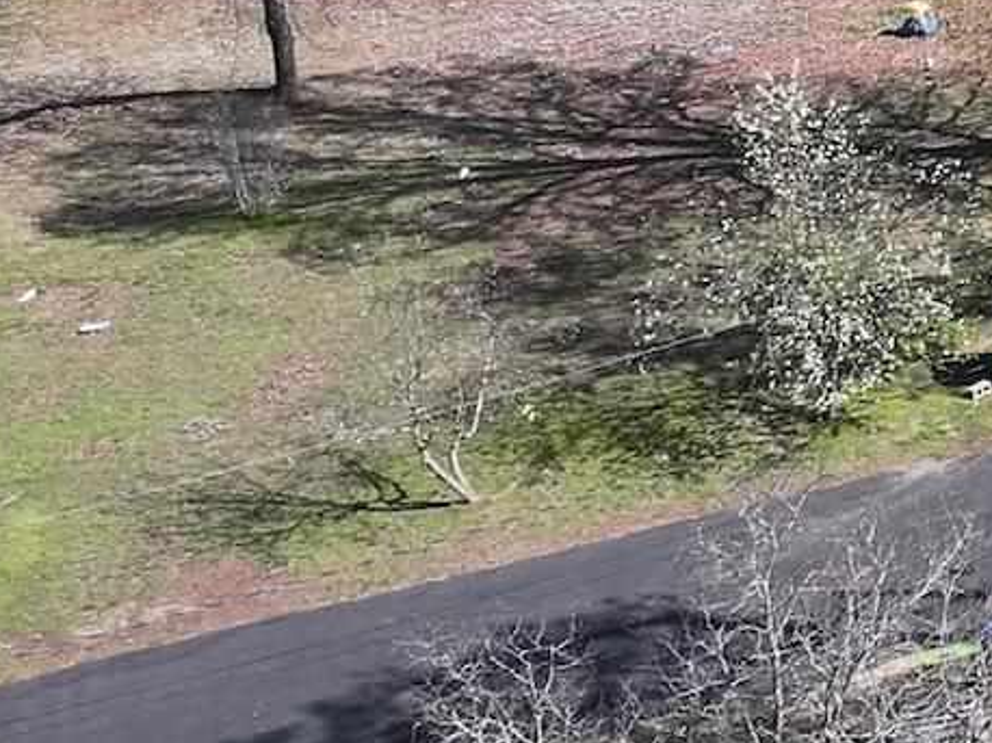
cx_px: 2302
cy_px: -287
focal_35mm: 131
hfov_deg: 12.3
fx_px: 3752
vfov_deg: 11.0
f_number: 2.8
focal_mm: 12.29
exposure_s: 1/2000
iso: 150
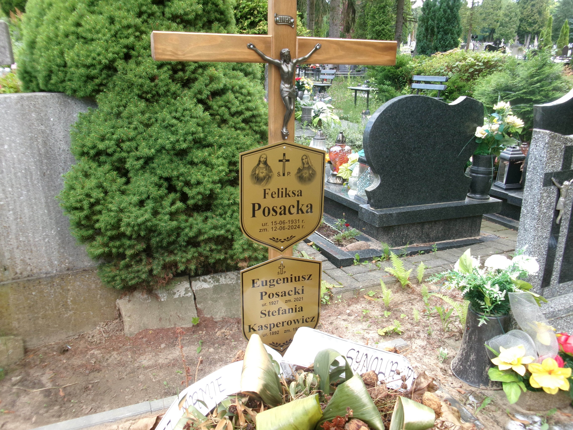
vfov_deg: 49.7
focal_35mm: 28
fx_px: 463
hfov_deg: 63.4
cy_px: 215
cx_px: 286
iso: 100
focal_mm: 5.1
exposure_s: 1/56
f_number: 3.9
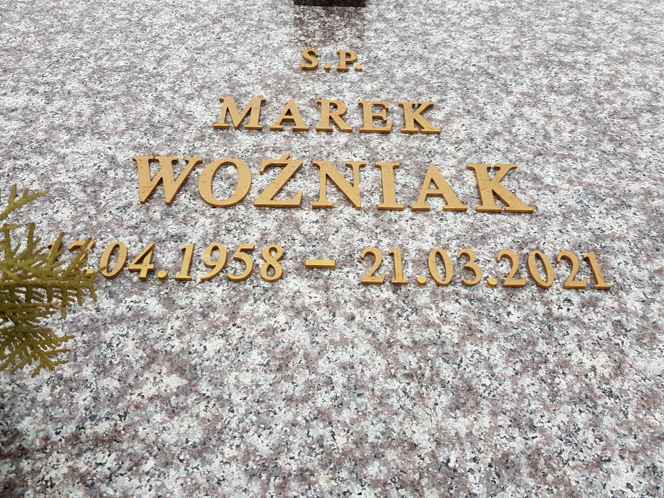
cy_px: 249
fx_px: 499
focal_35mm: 26
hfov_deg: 67.3
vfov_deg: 53.1
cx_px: 332
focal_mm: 4.2
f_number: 1.7
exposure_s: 1/123
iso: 40
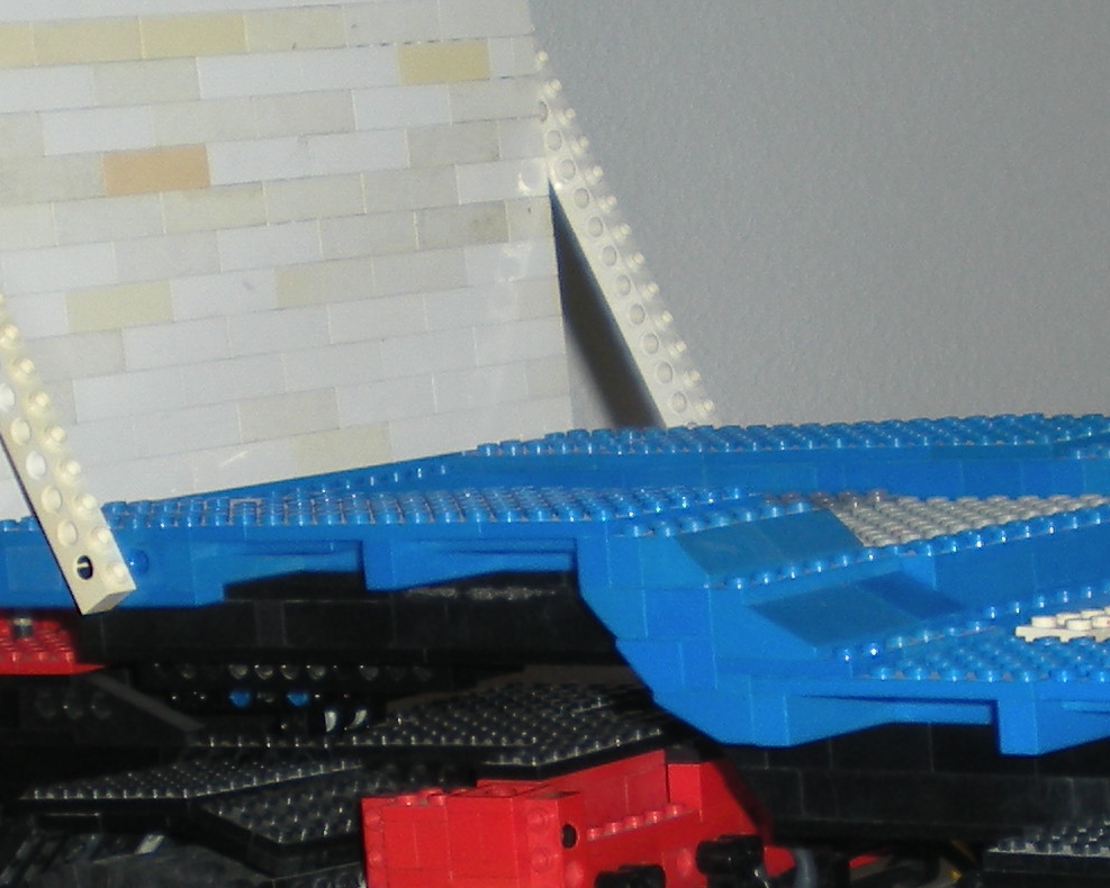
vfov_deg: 10.9
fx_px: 4666
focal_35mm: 142
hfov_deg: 13.6
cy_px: 645
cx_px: 674
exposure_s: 1/60
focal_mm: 7.4
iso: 64
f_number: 3.5
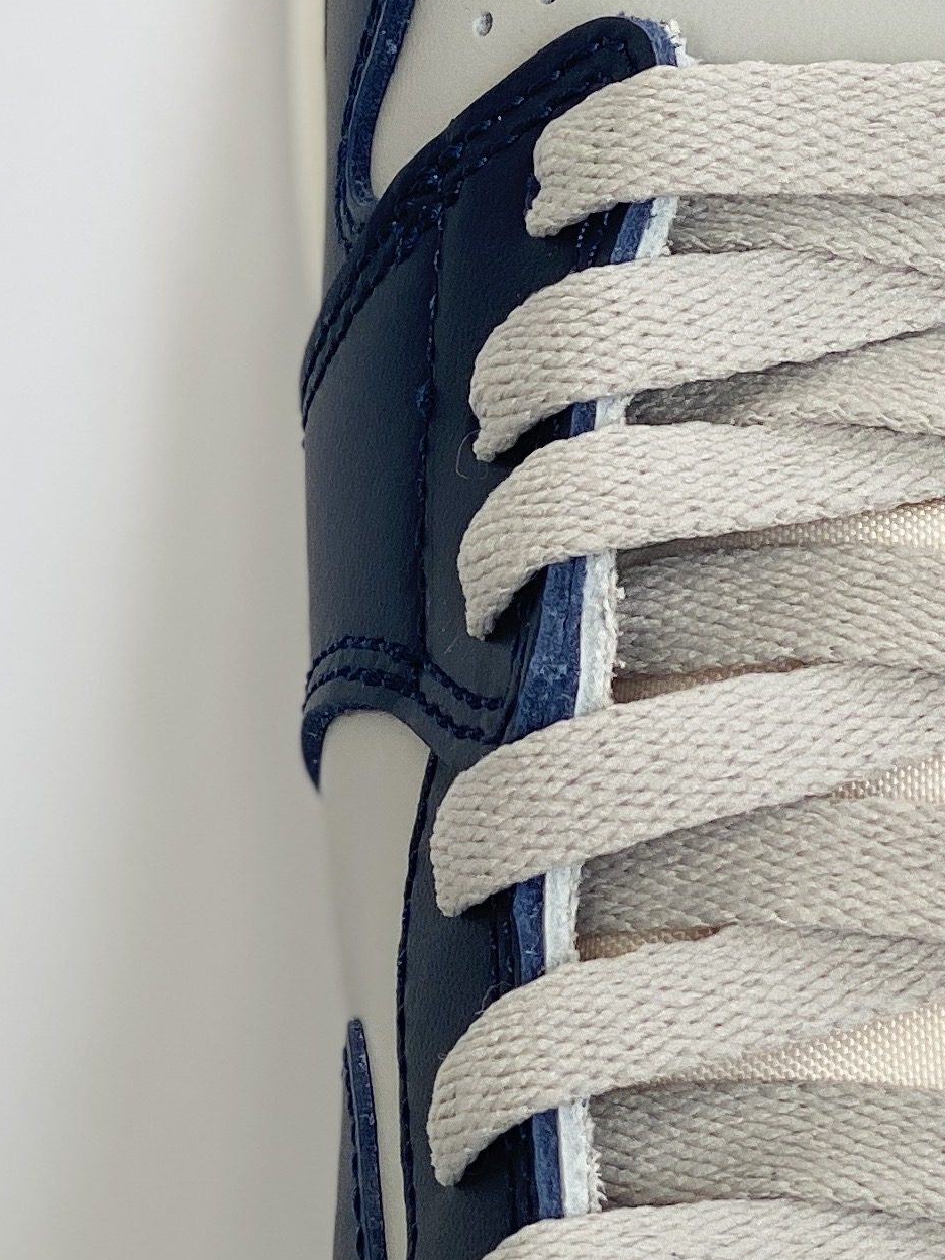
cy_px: 507
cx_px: 998
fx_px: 6115
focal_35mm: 168
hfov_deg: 8.8
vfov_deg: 11.8
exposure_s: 1/100
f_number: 2
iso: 32
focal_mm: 6
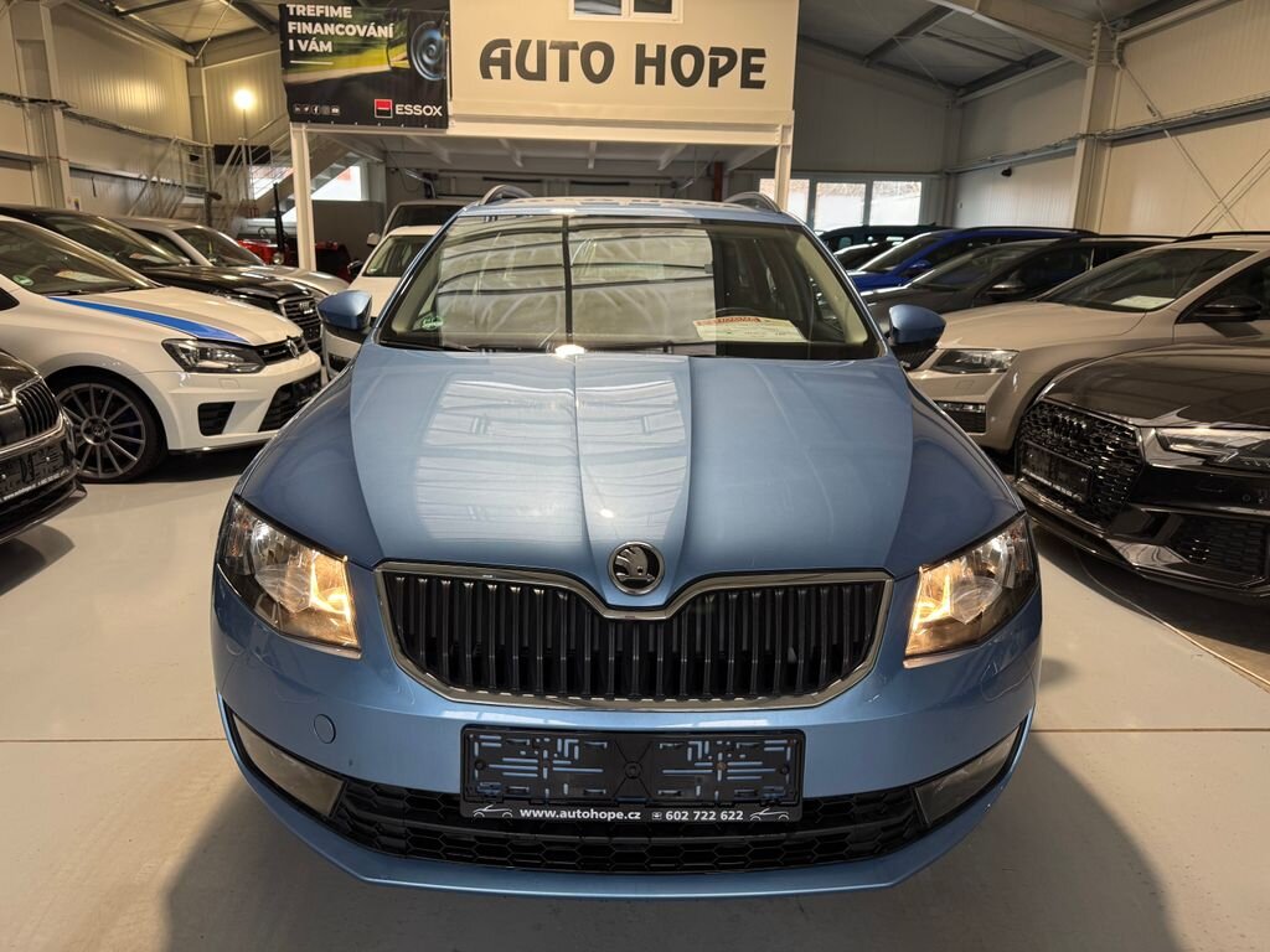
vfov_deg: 56.8
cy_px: 476
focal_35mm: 24
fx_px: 881
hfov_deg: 71.6
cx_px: 635
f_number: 1.78
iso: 125
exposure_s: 1/50
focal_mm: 6.76
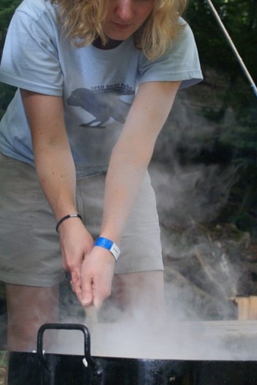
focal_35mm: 95
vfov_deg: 21.4
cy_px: 139
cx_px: 182
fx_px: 1014
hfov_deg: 14.4
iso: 800
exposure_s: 1/60
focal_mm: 40
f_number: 5.6
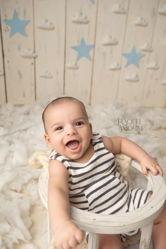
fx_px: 242
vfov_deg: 54.4
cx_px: 83
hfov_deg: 37.9
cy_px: 124
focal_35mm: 35
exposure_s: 1/125
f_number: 3.5
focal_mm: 35
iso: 160
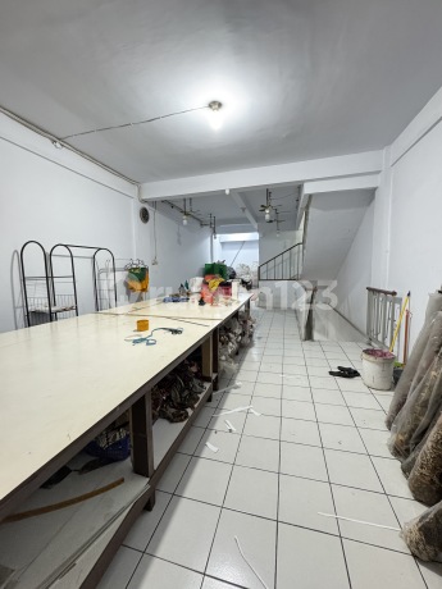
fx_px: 238
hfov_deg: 85.7
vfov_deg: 102.1
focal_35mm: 14
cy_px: 294
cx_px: 221
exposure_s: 1/50
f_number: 2.2
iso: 640
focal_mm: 2.22
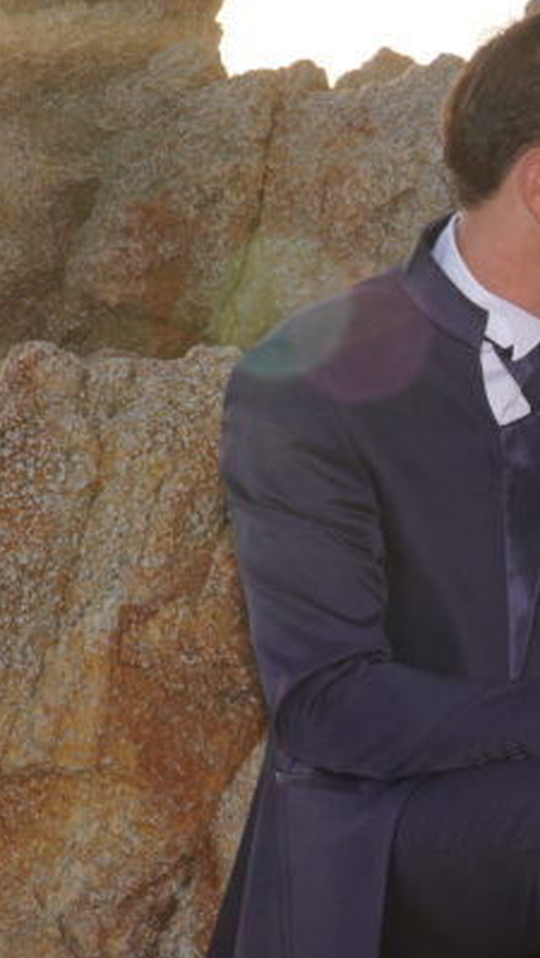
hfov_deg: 8.7
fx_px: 3481
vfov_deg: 15.7
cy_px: 486
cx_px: 794
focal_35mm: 137
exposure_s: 1/160
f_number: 8
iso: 200
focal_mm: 34
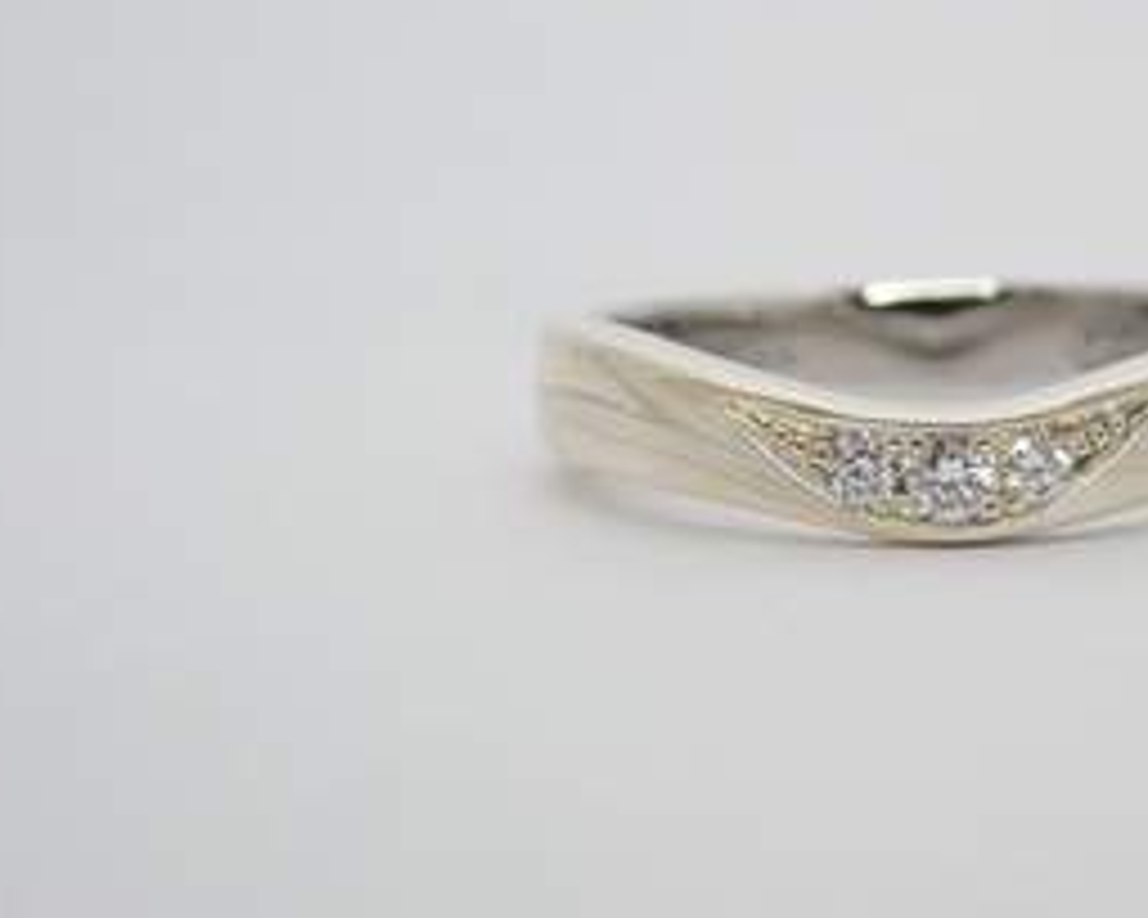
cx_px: 945
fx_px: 4791
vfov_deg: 10.9
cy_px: 421
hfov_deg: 13.6
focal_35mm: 141
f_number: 4.3
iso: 200
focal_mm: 14.62
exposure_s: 1/125
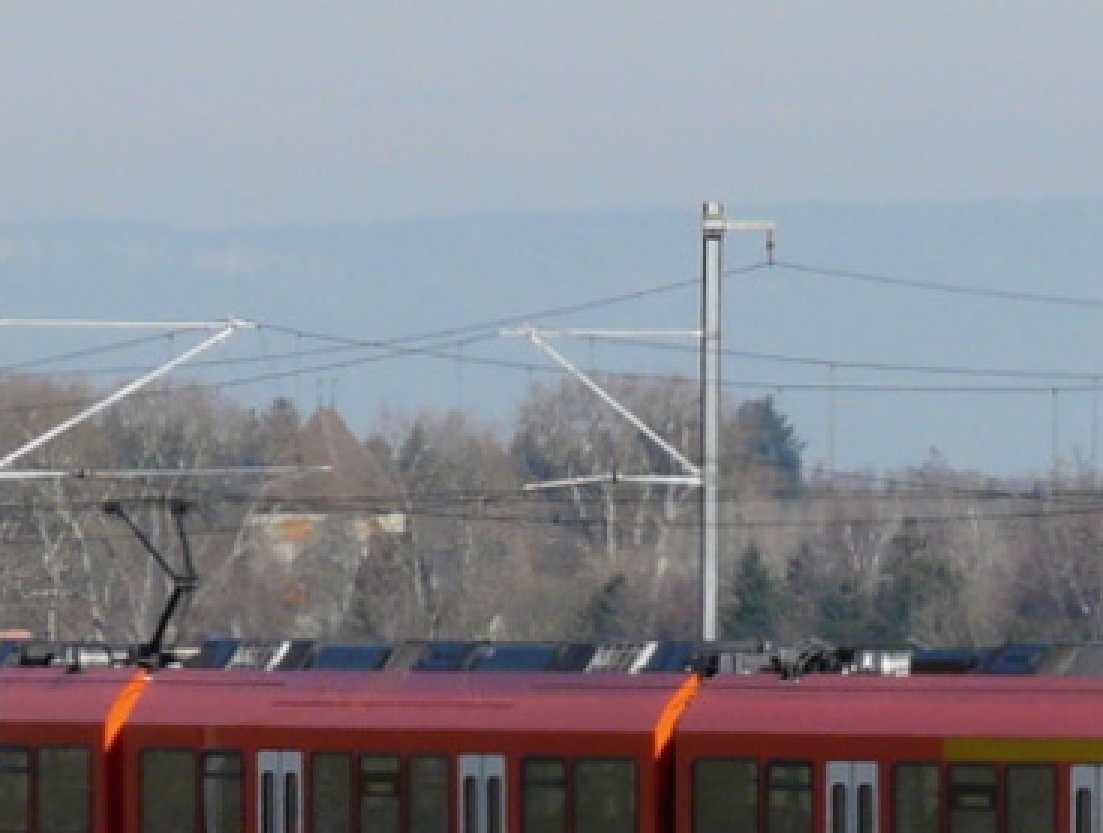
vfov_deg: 3.1
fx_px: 15234
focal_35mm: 477
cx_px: 766
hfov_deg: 4.1
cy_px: 719
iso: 100
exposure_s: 1/400
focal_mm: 28.8
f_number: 6.3
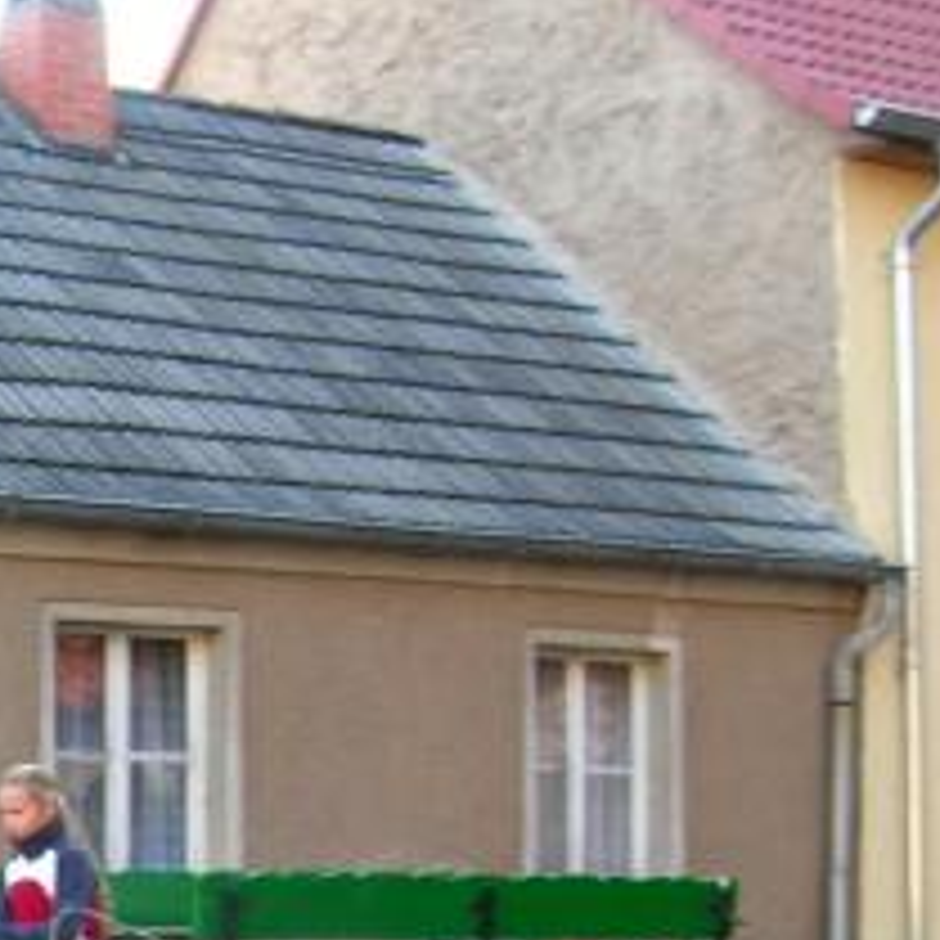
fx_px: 2826
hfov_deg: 17.3
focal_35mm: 92
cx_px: -409
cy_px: 989
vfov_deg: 18.3
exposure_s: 1/16.7
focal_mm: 5.7
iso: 50
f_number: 4.9
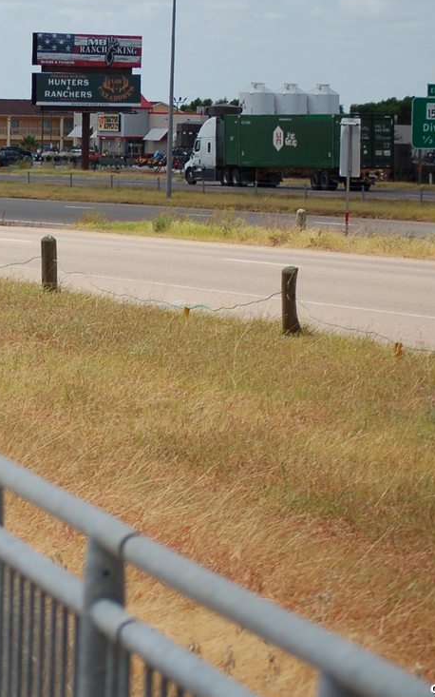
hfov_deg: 6.9
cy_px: 199
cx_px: -240
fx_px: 3531
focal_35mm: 186
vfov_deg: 11.2
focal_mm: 55
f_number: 4
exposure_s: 1/2000
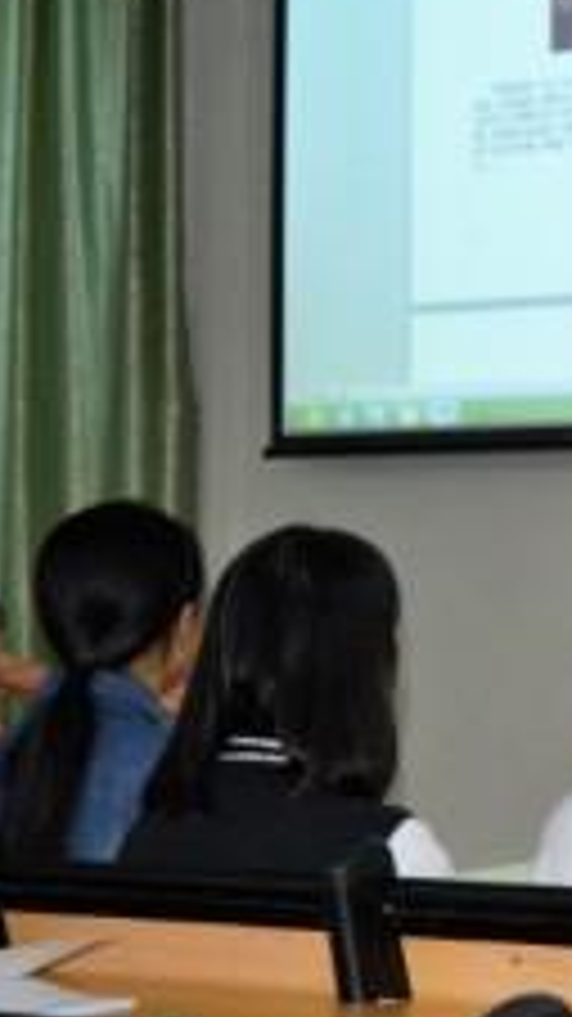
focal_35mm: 140
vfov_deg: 15.3
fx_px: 3779
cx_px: 995
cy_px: 387
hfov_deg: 8.4
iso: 1400
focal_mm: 45
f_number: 5
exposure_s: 1/60
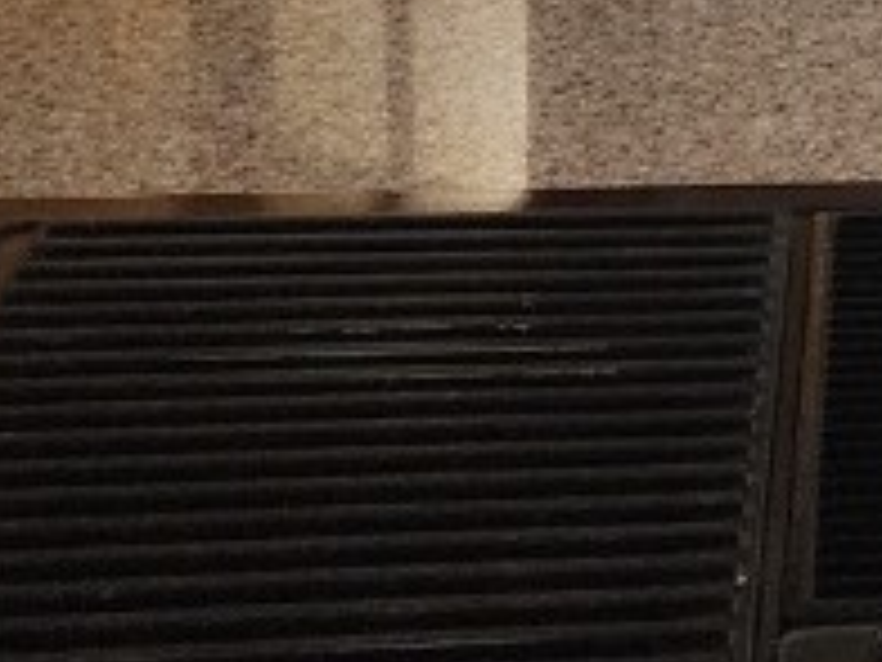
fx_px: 3058
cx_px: 1670
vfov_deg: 11.8
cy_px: -342
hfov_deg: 14.2
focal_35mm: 120
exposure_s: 1/120
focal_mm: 6.4
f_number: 1.8
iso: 800
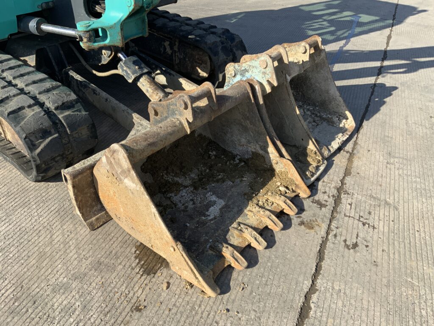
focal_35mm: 29
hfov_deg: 61.7
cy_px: 163
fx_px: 364
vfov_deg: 48.2
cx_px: 217
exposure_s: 1/1377
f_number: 1.8
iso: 16
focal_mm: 3
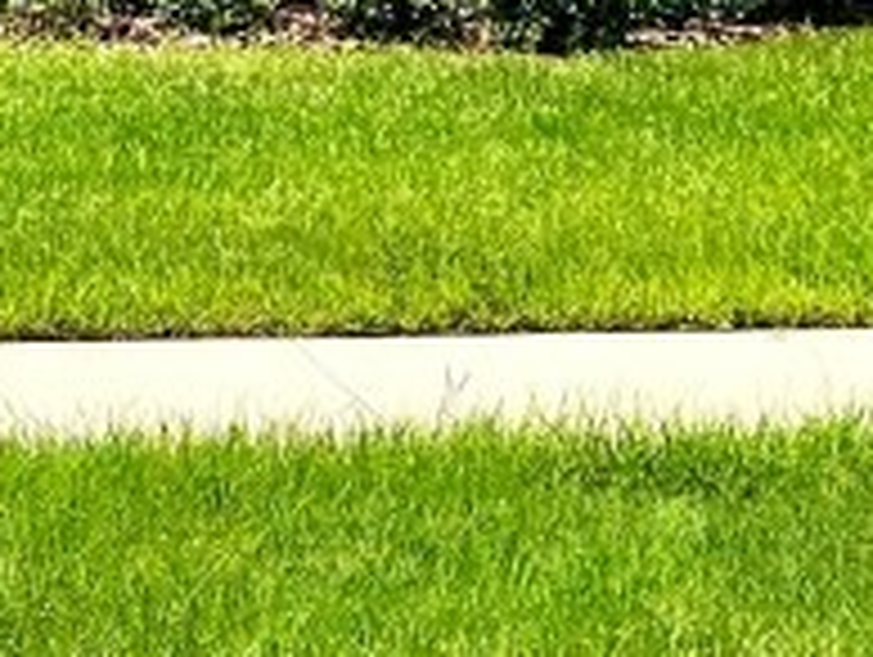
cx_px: -261
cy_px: -378
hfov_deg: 13.8
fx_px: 3459
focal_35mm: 137
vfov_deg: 10.4
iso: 50
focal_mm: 5.7
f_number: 1.5
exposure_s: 1/6579
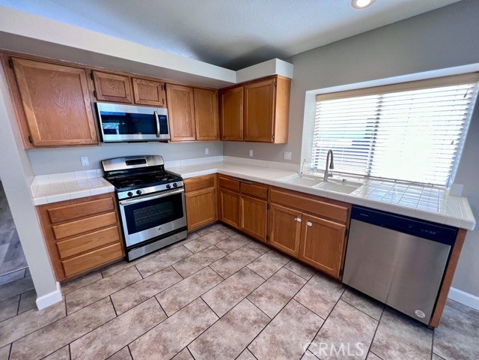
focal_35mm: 13
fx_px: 180
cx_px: 240
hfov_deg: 106.2
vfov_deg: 89.9
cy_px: 180
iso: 125
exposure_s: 1/120
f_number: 1.8
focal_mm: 1.57
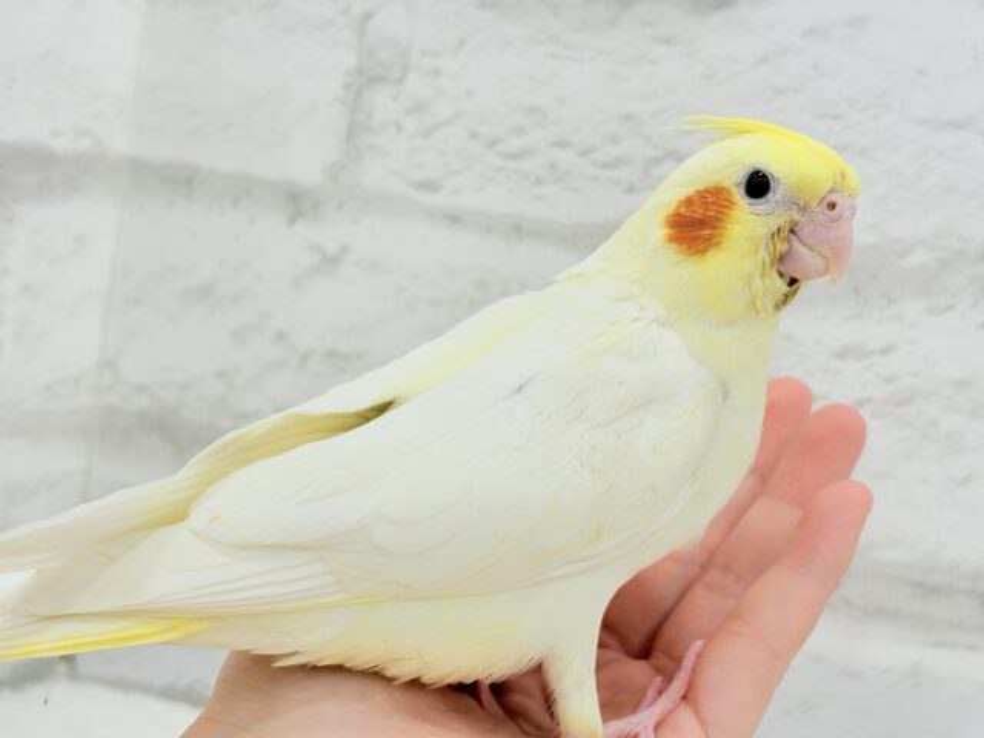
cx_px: 492
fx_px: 1478
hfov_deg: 36.8
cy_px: 369
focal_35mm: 52
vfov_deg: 28.0
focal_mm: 5.96
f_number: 1.6
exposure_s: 1/50
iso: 32
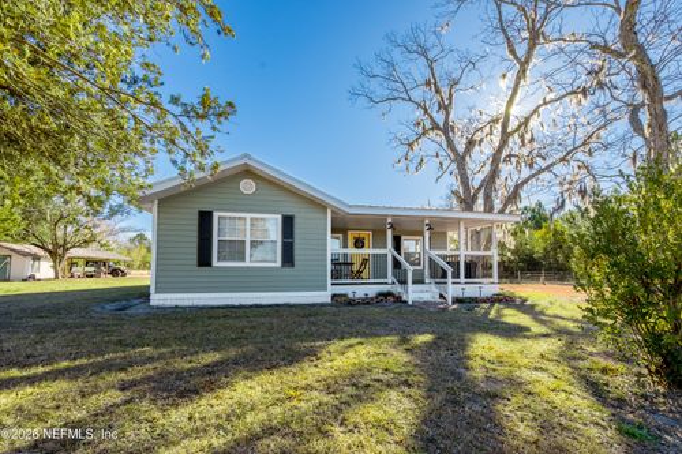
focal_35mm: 14
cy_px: 227
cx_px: 341
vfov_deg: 81.2
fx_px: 265
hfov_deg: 104.3
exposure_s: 1/3200
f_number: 8
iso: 400
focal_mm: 14
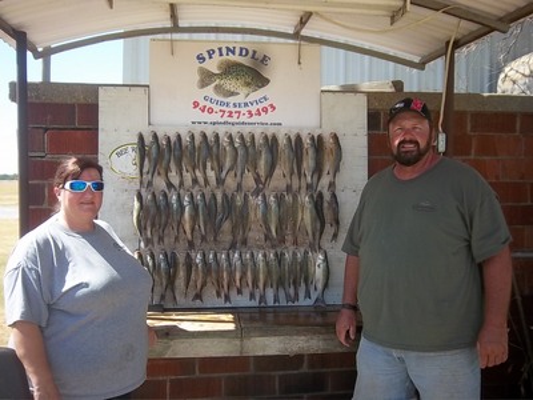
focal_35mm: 35
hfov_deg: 52.6
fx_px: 539
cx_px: 266
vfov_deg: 40.7
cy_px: 200
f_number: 3.8
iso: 64
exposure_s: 1/250
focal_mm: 6.2
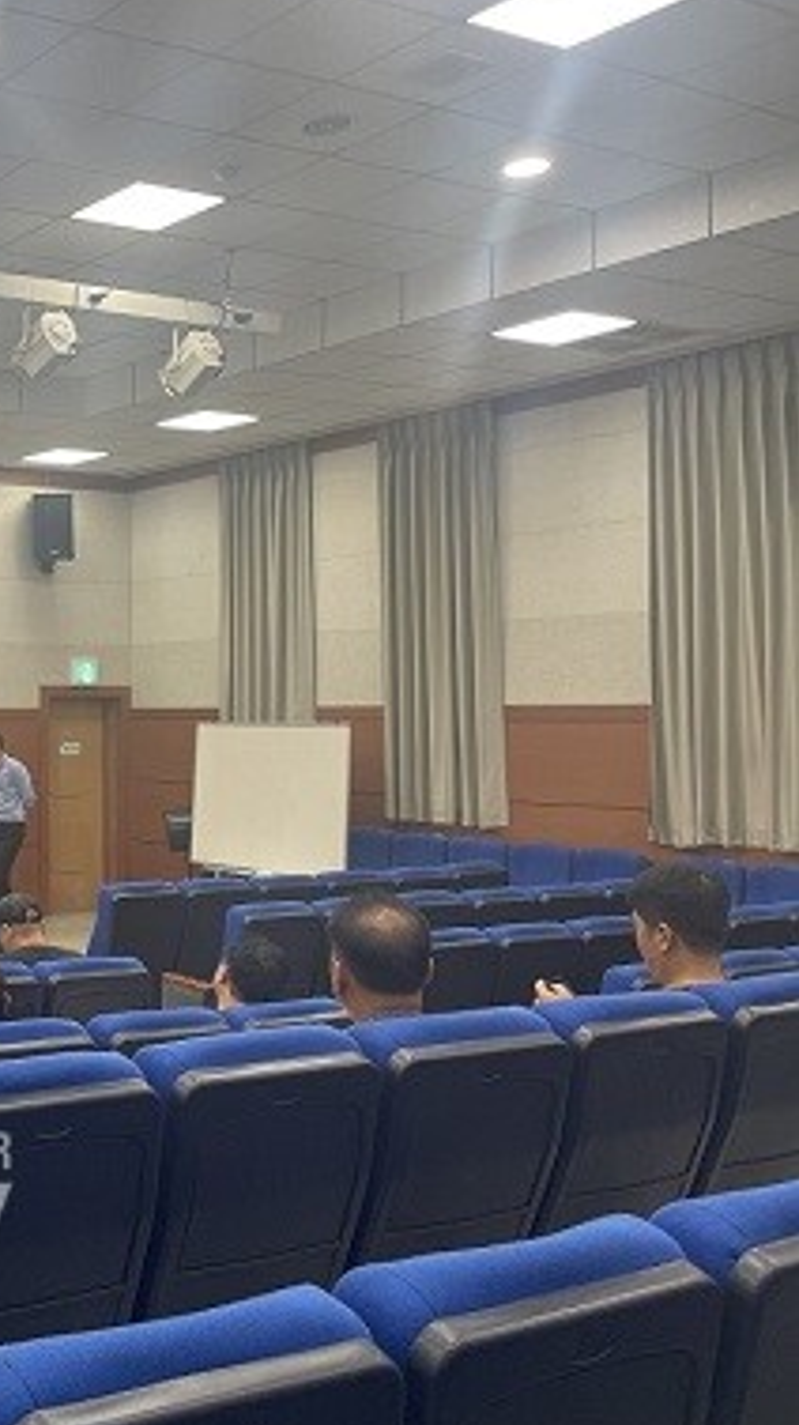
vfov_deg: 50.5
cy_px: 697
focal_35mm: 40
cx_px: -202
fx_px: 1510
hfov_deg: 25.9
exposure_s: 1/120
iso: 100
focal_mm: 4.2
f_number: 1.6
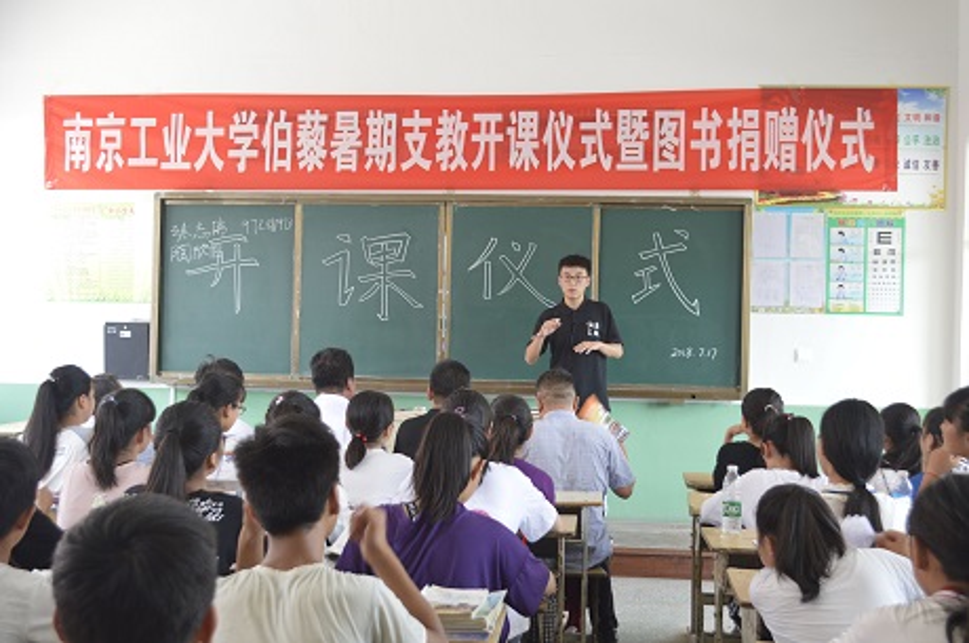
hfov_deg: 43.7
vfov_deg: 29.8
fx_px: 1209
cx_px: 484
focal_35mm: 45
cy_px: 322
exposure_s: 1/40
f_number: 5
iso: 400
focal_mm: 30
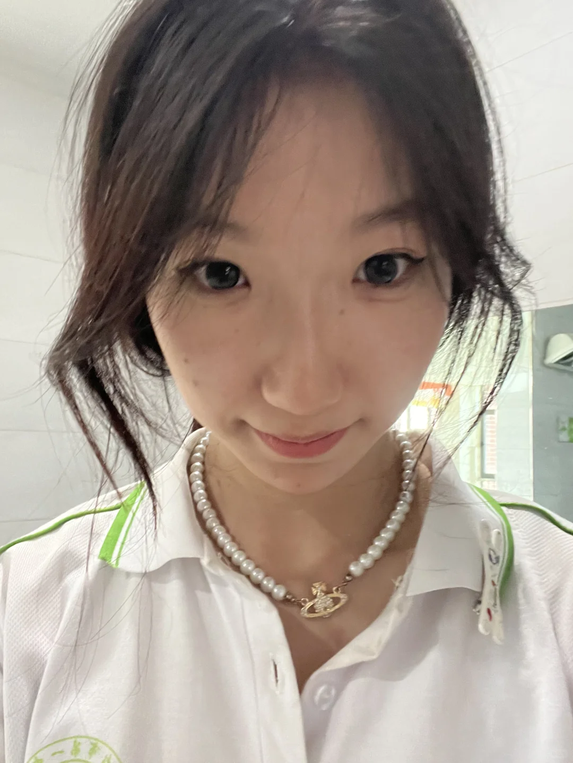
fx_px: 662
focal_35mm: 30
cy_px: 382
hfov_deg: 46.8
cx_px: 286
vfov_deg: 60.0
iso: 400
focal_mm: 2.71
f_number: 2.2
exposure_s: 1/33
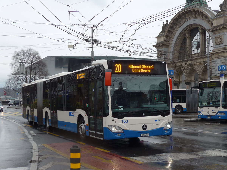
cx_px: 114
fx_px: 341
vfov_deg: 28.0
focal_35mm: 52
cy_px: 85
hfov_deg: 36.8
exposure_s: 1/160
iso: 80
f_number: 3.3
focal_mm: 10.7
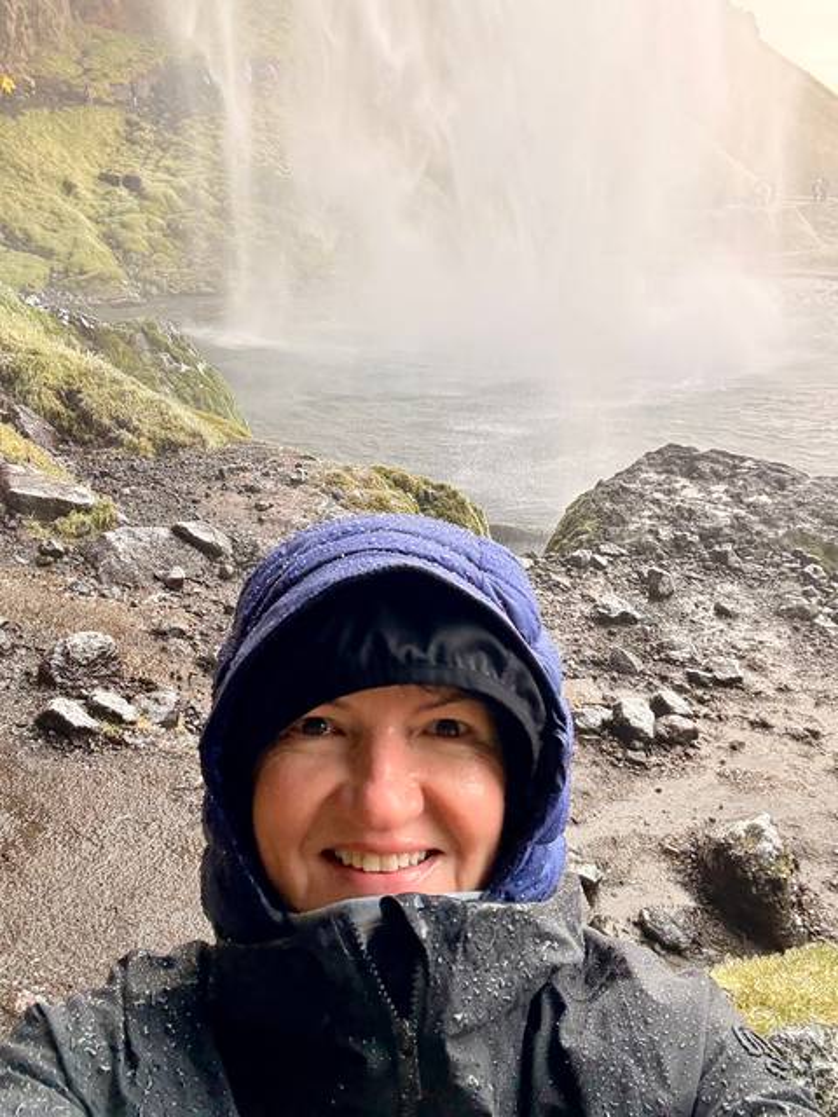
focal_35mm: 30
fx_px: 968
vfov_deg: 60.0
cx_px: 419
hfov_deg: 46.8
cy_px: 558
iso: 80
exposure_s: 1/113
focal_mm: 2.69
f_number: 1.9
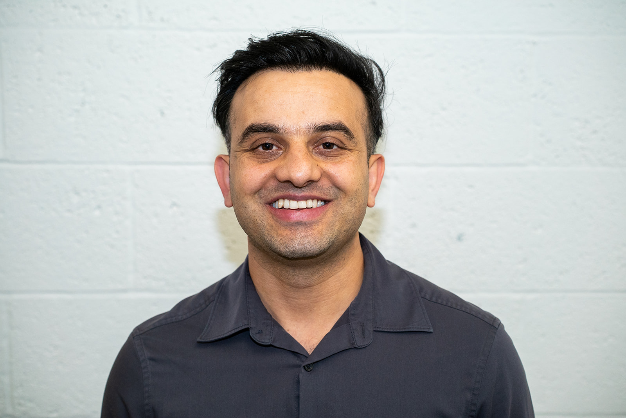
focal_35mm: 55
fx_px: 957
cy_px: 209
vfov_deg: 24.7
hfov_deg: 36.2
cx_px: 313
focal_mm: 55
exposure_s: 1/125
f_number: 4.5
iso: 2000
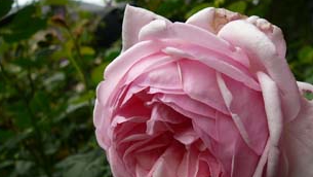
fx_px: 415
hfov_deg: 41.1
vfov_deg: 23.6
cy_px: 145
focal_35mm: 50
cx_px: 191
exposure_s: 1/500
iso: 80
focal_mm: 5.2
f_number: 2.8
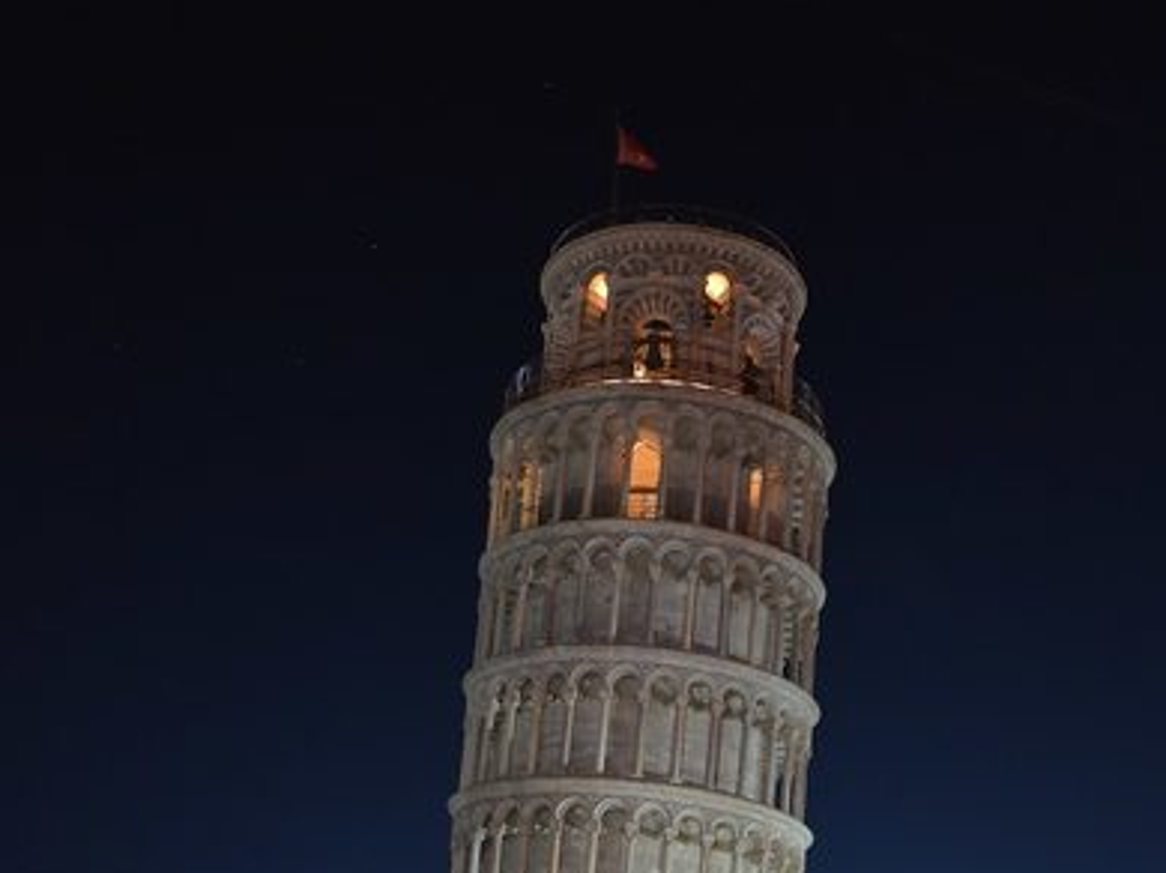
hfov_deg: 31.2
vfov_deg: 22.7
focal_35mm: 62
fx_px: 2087
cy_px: 882
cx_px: 587
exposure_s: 1/2
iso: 800
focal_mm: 28
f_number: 4.5
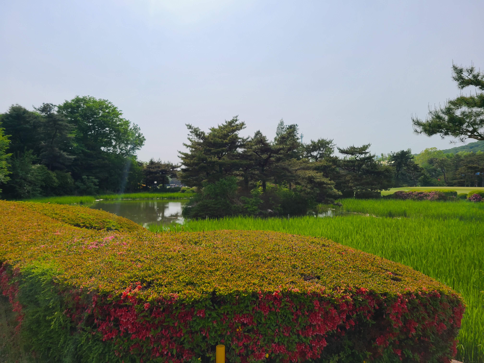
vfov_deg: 53.1
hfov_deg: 67.3
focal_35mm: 26
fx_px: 364
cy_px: 182
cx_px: 242
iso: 40
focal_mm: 5.4
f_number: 1.8
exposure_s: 1/4385
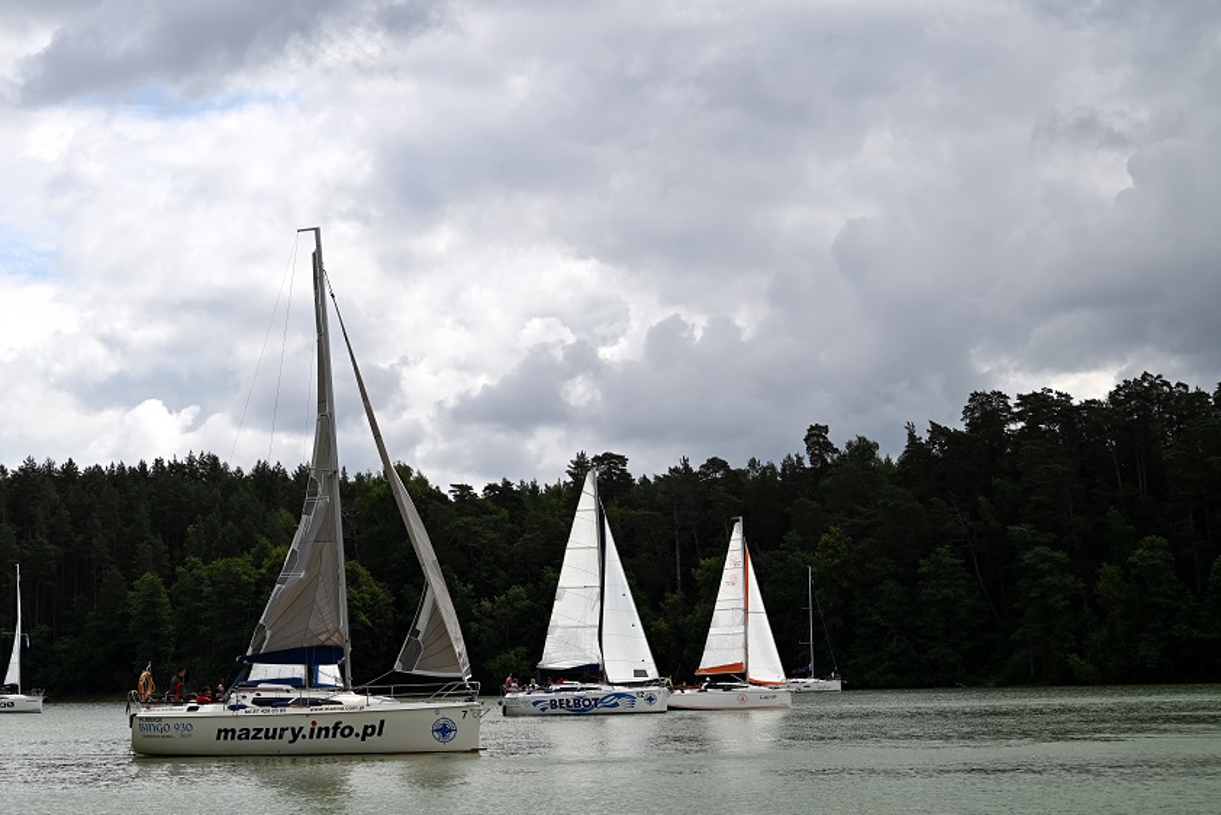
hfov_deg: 25.7
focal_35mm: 79
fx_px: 2680
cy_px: 445
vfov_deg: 17.3
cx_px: 602
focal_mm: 70
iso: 100
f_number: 7.1
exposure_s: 1/800
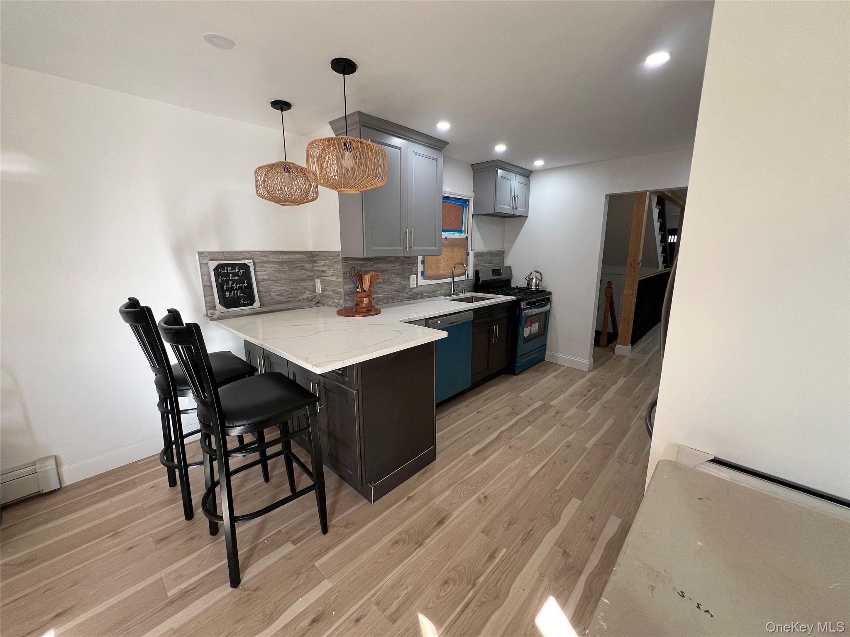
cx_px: 425
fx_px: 319
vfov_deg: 89.9
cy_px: 318
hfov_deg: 106.2
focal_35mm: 13
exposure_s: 1/99
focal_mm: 1.57
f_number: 1.8
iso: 100
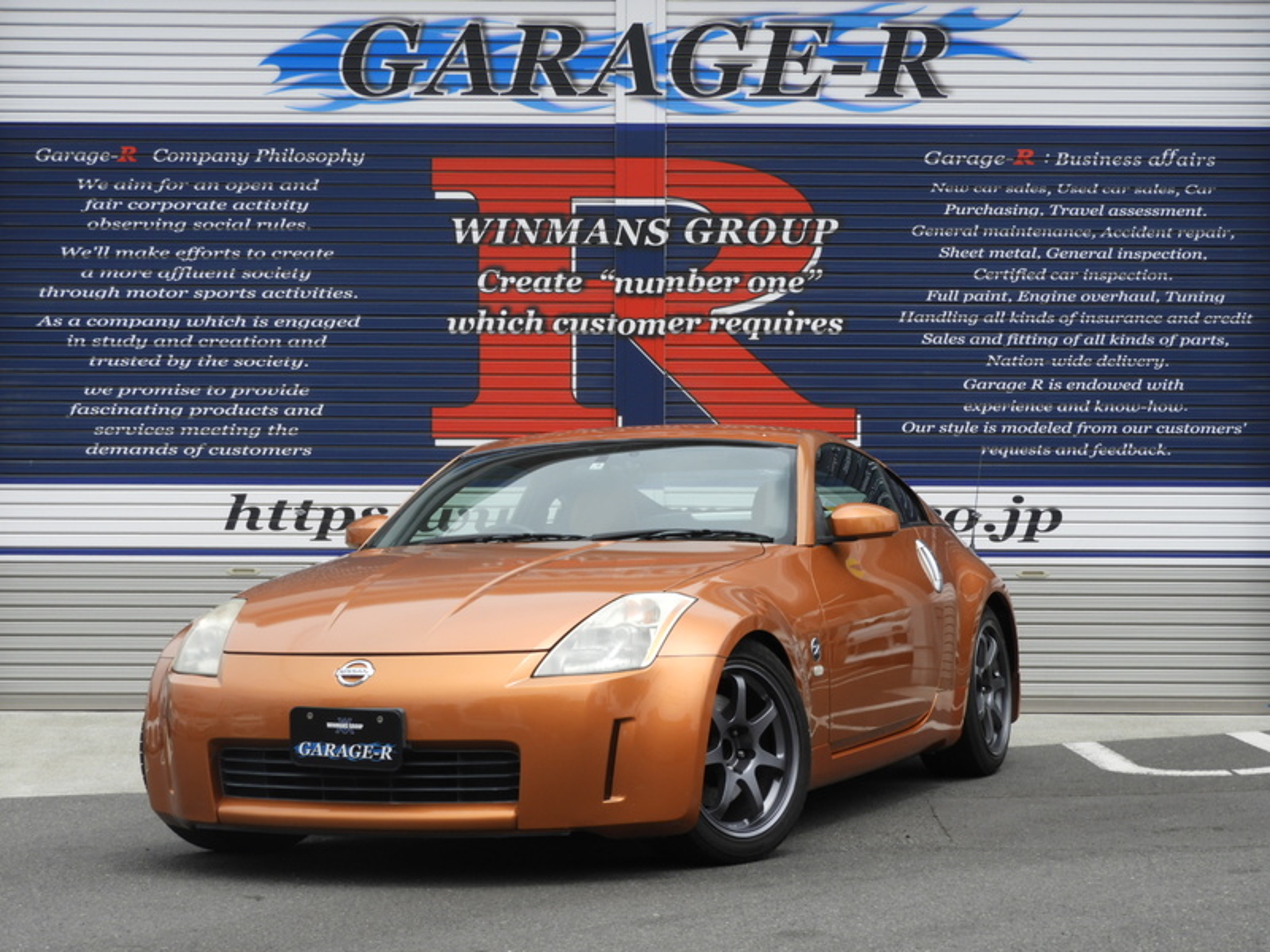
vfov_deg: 18.4
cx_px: 635
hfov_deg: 24.4
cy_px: 476
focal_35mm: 80
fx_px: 2935
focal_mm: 14.3
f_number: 4.5
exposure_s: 1/500
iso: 100
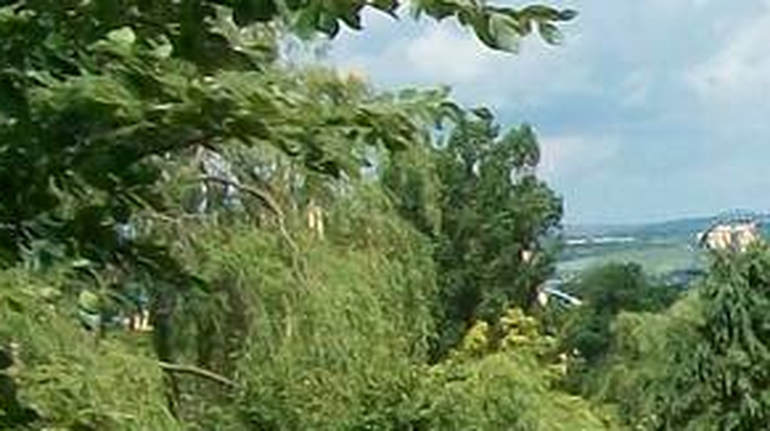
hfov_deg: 10.1
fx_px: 3916
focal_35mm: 192
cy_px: 611
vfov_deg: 6.2
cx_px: 1704
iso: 80
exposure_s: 1/400
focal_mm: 5.7
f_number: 5.5
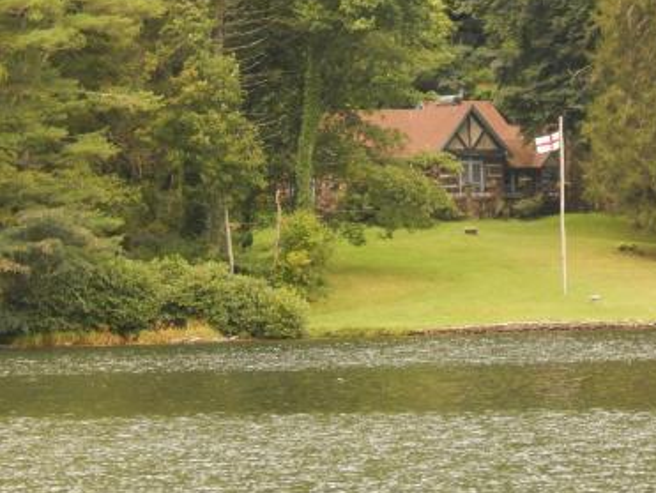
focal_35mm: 288
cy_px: 178
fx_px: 5463
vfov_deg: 5.2
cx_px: 483
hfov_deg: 6.9
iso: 400
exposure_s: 1/250
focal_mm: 32.8
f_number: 5.3
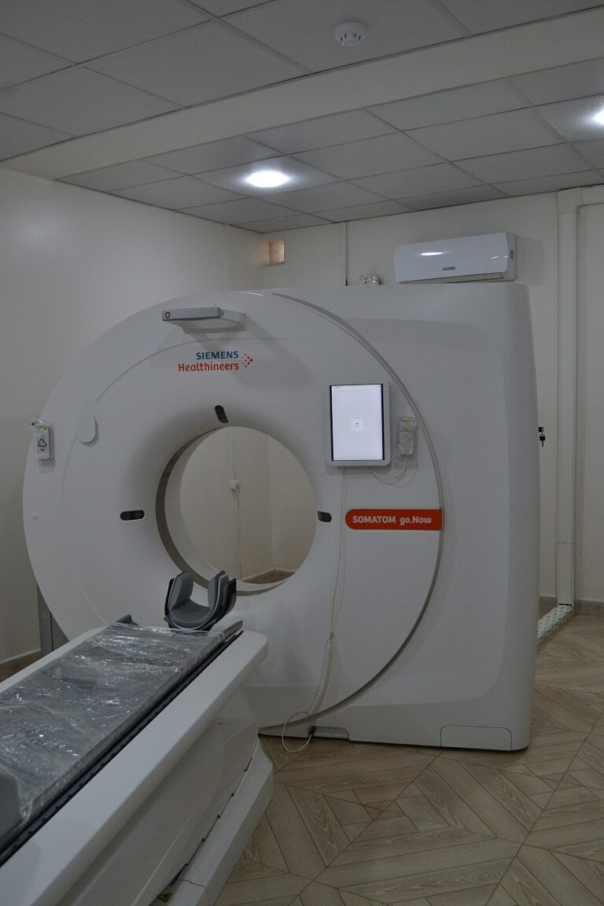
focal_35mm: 33
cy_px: 453
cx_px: 302
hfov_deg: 40.0
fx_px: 830
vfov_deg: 57.2
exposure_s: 1/125
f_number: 5.6
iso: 360
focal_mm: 22
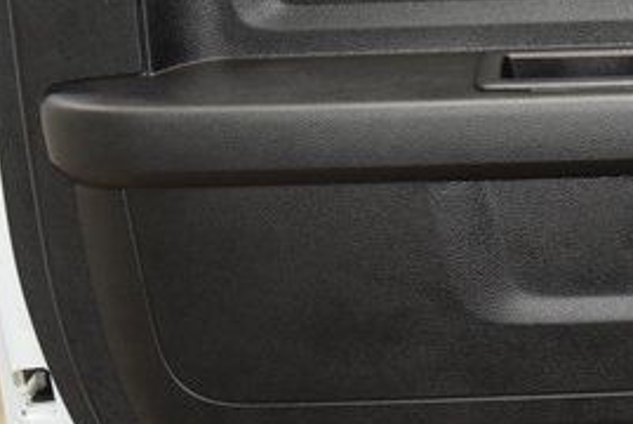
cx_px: 729
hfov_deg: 21.4
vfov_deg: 15.4
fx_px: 1570
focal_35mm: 89
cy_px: 164
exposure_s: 1/125
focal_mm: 25
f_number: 3.8
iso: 2800
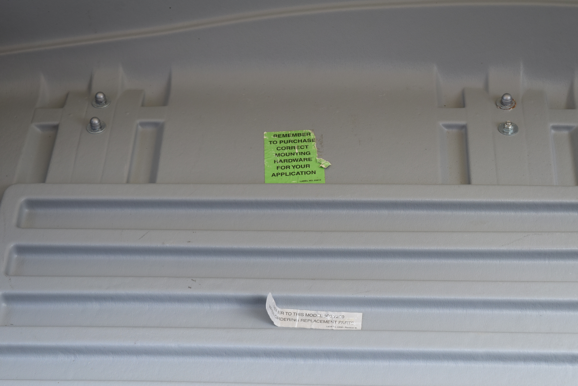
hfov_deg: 24.6
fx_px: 1326
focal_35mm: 82
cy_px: 193
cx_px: 289
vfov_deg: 16.6
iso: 400
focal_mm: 55
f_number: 7.1
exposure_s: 1/200
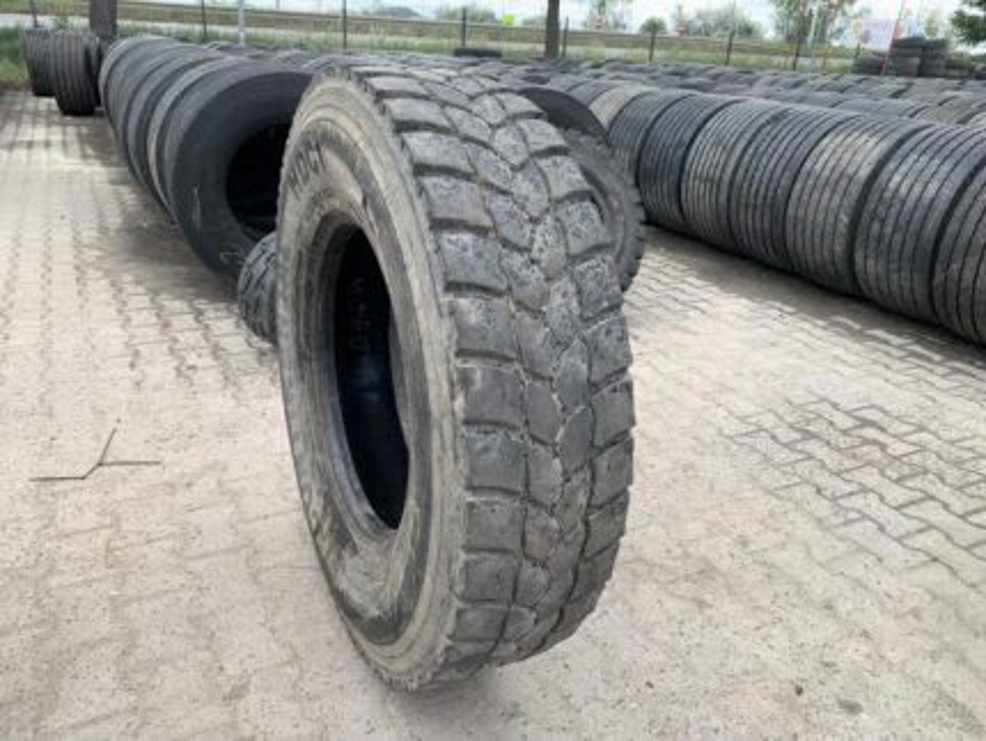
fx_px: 741
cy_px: 370
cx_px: 493
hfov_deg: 67.3
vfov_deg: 53.1
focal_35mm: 26
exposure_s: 1/326
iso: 25
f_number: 1.8
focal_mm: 4.25
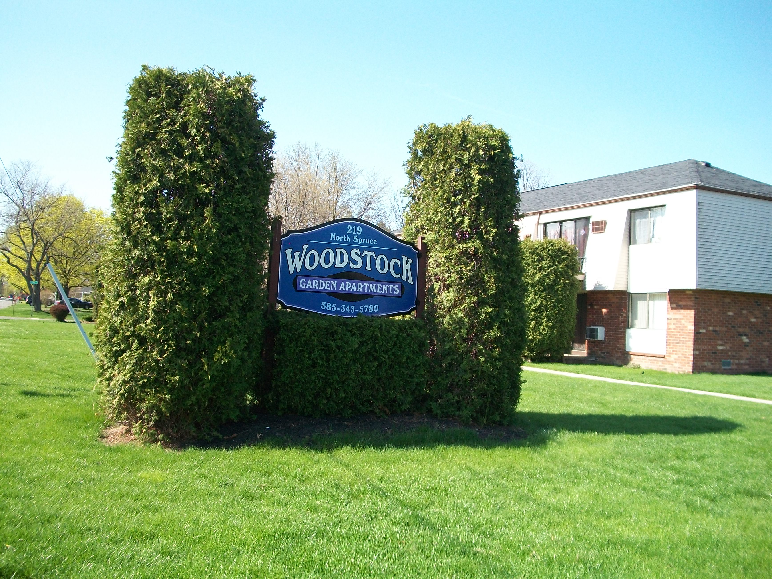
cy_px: 290
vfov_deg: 44.2
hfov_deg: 56.8
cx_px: 386
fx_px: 714
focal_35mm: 32
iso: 80
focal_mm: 5.7
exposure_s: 1/500
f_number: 2.9
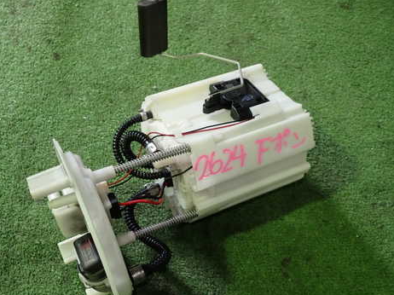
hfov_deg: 47.7
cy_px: 163
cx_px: 169
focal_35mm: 39
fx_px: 444
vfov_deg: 36.8
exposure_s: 1/30
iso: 200
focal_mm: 5.4
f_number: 2.3
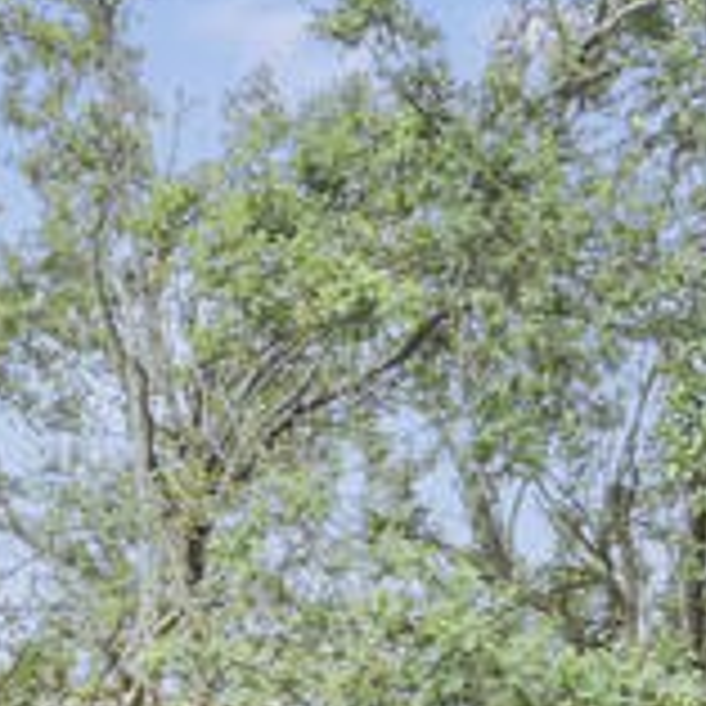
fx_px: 1915
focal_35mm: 83
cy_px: 1072
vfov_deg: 18.4
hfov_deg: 20.4
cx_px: 657
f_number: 5.6
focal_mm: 10
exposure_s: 1/250
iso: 250
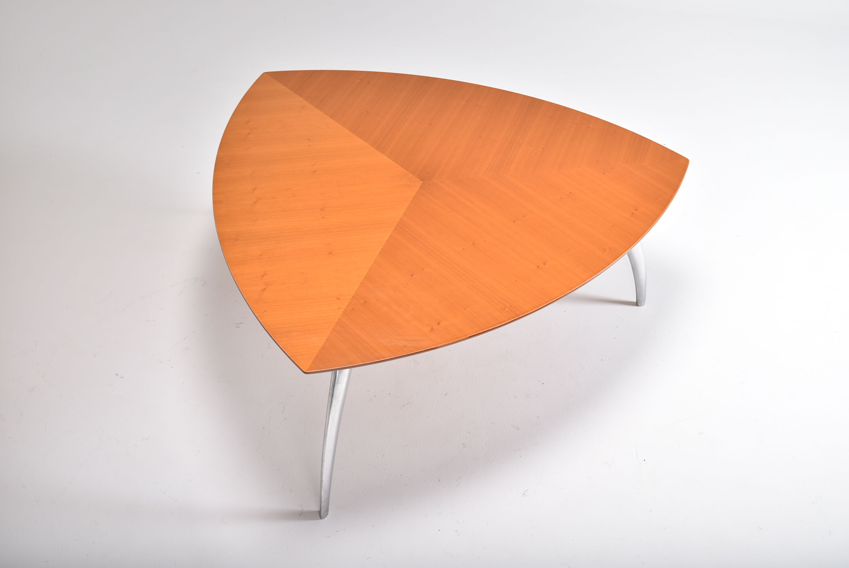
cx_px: 424
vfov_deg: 33.1
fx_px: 956
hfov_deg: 47.9
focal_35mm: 40
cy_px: 284
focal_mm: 27
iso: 100
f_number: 6.3
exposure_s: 1/200
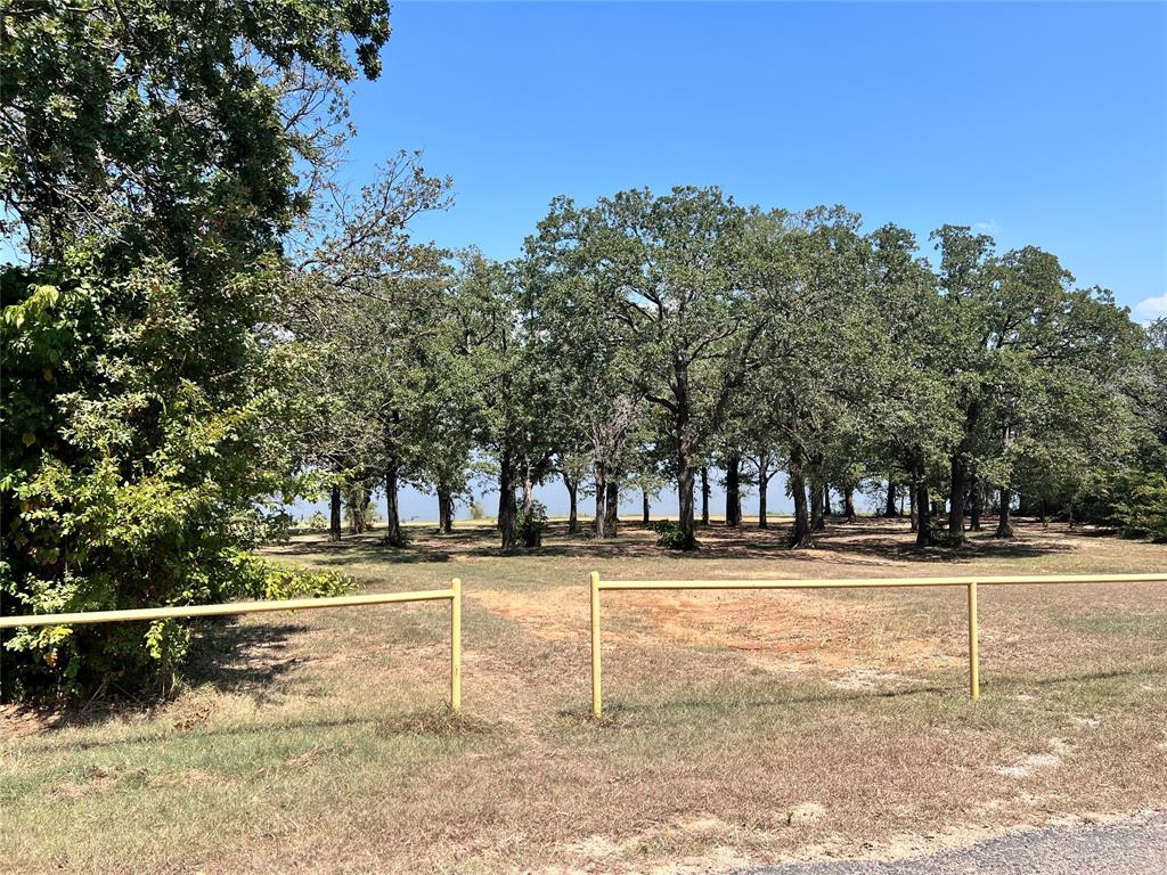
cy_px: 438
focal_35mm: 26
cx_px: 584
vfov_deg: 53.1
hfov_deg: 67.3
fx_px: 877
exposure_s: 1/3257
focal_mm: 5.7
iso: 50
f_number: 1.5
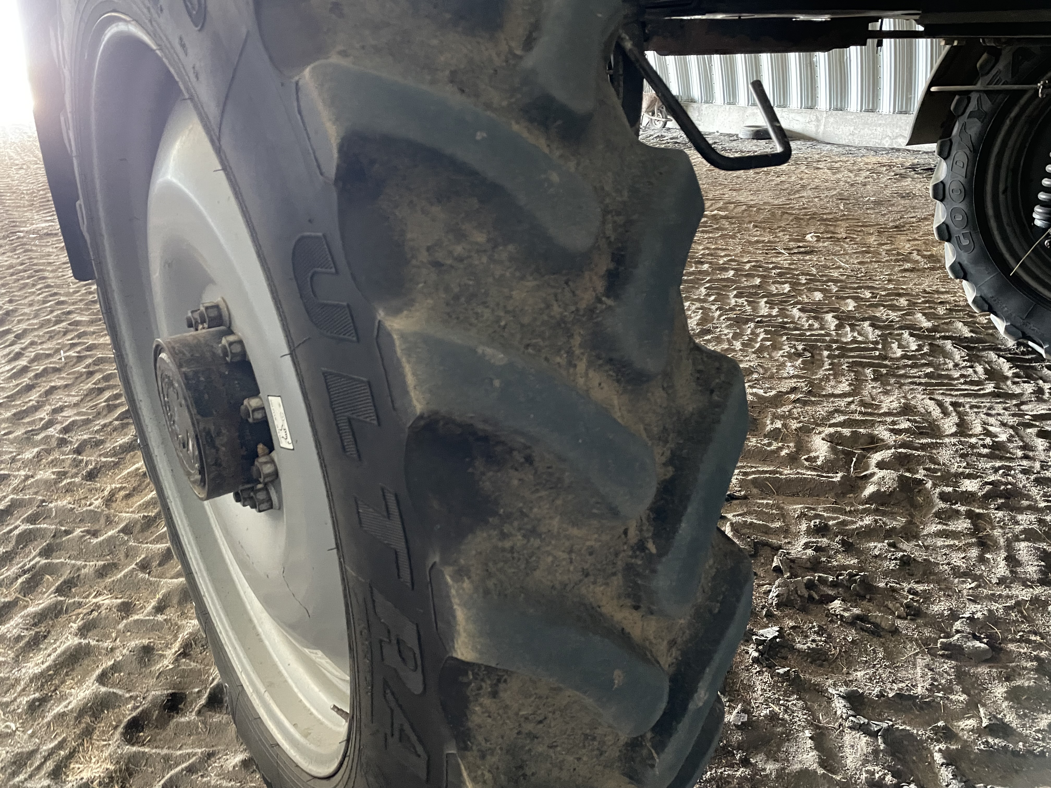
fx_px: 789
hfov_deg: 67.3
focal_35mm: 26
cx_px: 526
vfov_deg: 53.1
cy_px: 394
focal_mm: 4.2
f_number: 1.6
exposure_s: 1/30
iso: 640
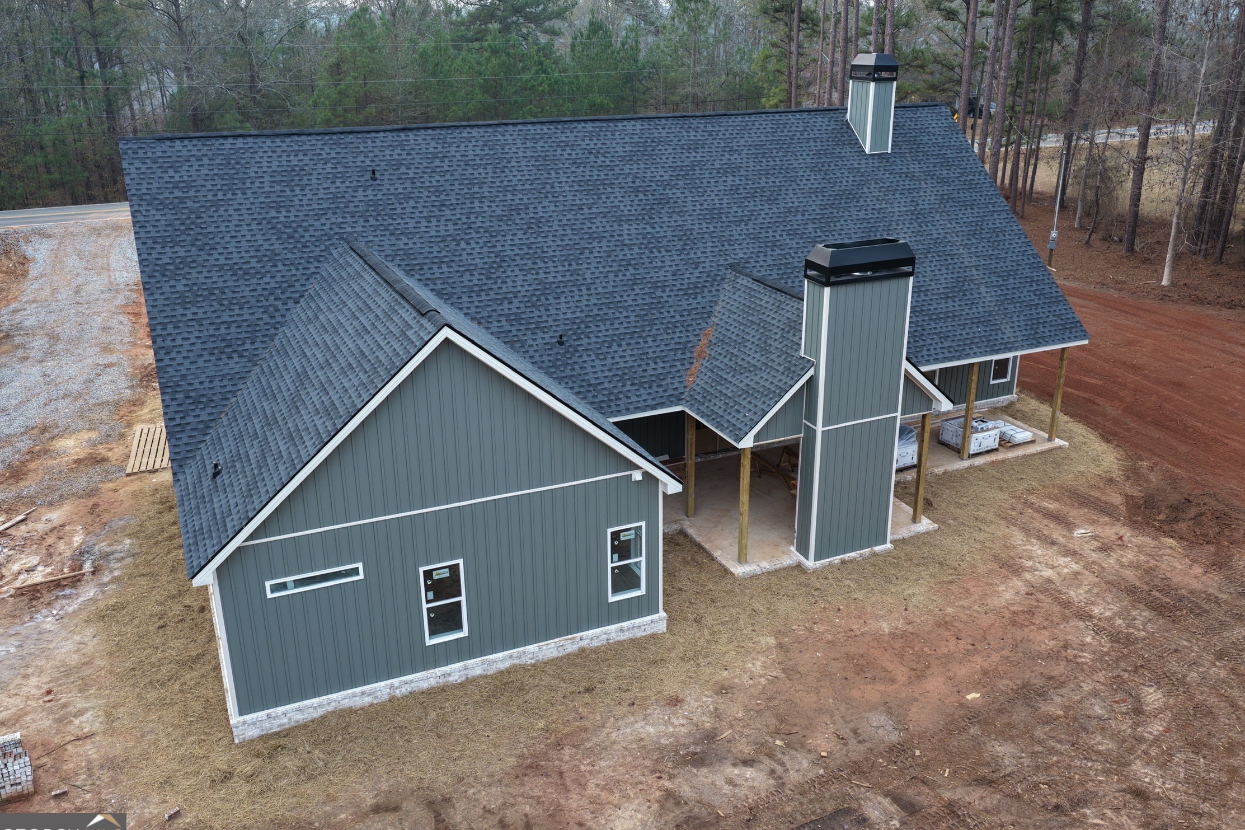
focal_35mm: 29
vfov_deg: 45.0
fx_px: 1003
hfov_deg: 63.6
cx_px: 643
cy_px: 426
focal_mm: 14.45
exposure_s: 1/15
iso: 125
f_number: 2.8
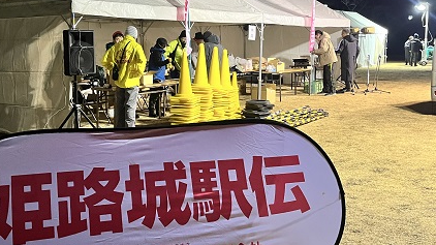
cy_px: 100
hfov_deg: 46.9
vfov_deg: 27.6
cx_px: 160
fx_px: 497
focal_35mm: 43
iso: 250
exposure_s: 1/59
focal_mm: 5.1
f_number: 1.6
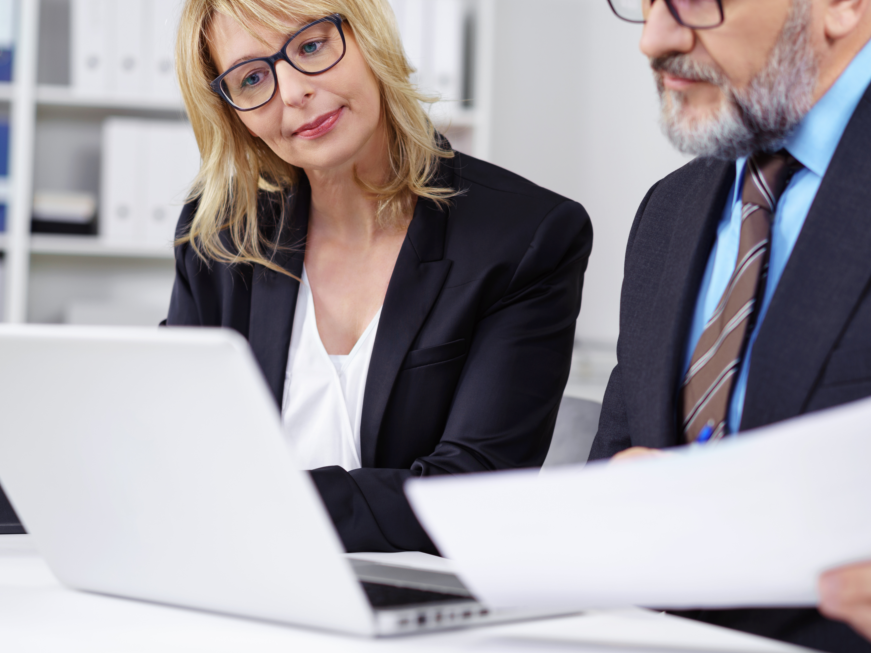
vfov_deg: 18.9
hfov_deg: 25.0
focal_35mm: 78
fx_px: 1963
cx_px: 467
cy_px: 286
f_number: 2.2
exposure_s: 1/160
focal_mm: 55
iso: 100
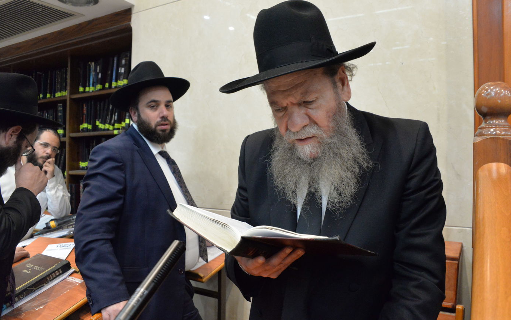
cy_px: 159
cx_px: 258
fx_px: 404
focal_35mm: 29
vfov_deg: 43.1
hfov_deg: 64.6
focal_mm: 28
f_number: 6.3
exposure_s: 1/160
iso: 6400
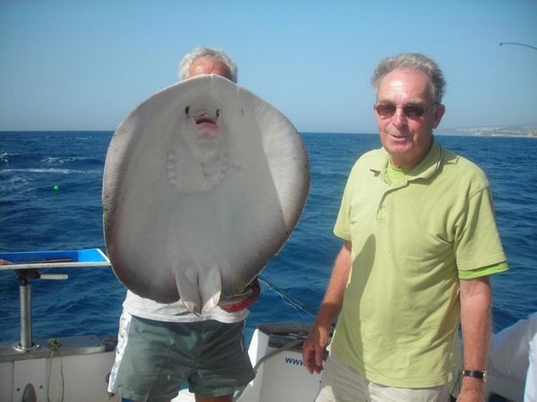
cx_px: 268
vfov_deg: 37.7
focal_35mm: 38
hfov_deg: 49.0
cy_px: 201
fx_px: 589
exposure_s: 1/200
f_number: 6.4
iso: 50
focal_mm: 6.3
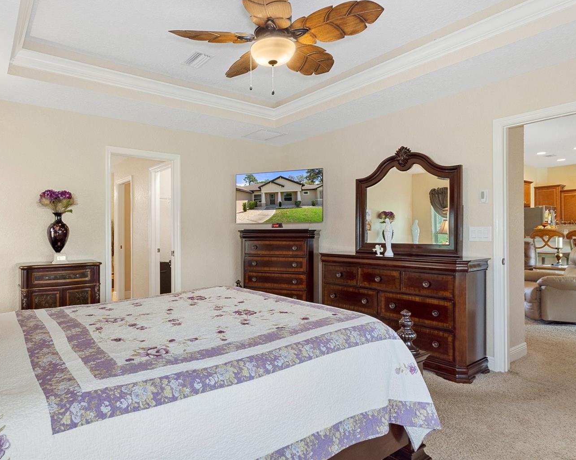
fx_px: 358
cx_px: 230
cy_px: 223
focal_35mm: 21
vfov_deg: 65.5
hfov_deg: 76.7
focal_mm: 12
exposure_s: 1/1.67
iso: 400
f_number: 8
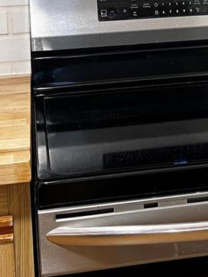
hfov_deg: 18.1
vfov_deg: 22.9
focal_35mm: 81
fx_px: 649
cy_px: -17
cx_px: 161
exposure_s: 1/60
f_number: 1.5
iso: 100
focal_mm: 5.7
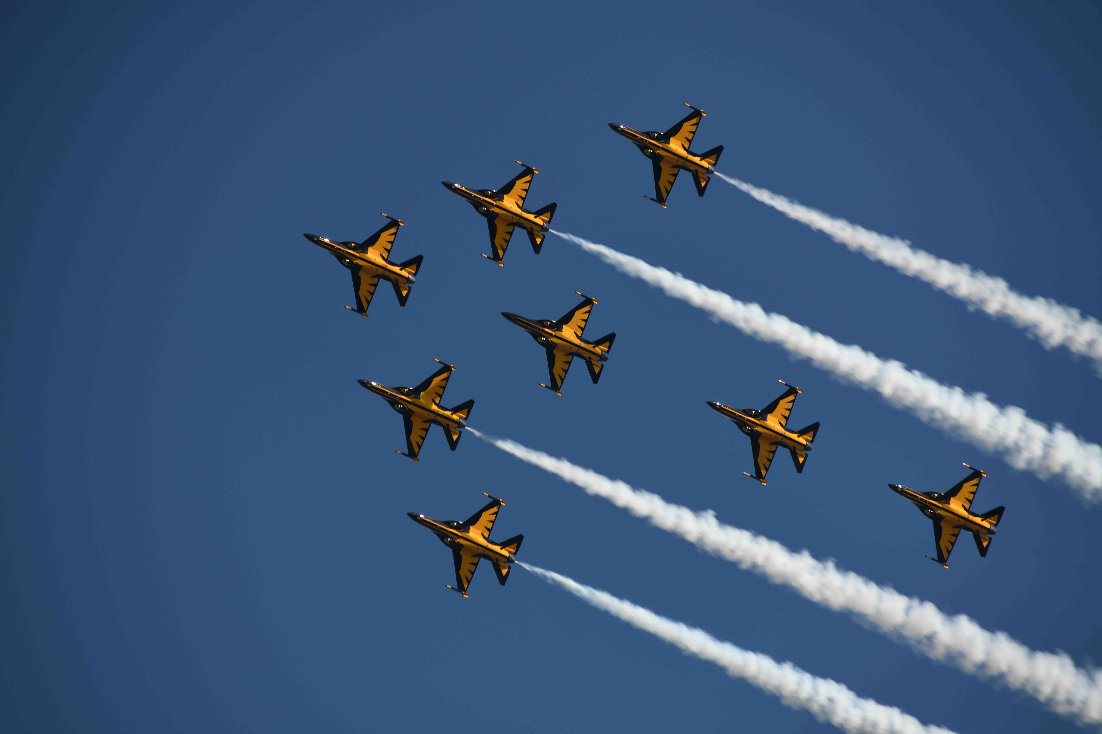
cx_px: 551
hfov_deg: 6.9
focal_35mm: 300
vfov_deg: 4.6
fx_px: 9183
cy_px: 367
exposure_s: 1/250
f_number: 8
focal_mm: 300
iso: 200
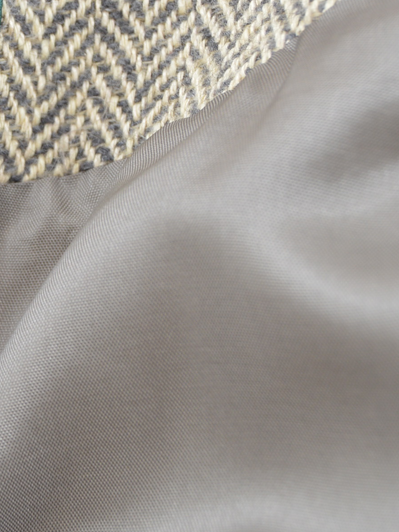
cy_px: 238
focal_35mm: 117
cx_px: -132
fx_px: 1799
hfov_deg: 12.2
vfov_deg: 16.8
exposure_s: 1/125
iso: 200
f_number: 5
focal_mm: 32
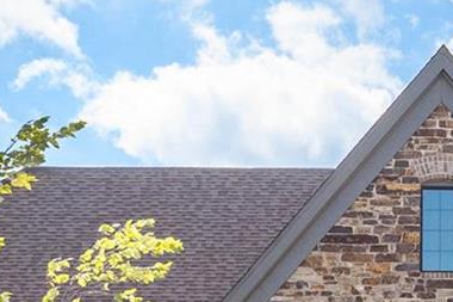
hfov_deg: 14.4
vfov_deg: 9.4
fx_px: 1799
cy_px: 425
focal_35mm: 143
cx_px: 221
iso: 400
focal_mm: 17
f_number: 8
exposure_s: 1/800
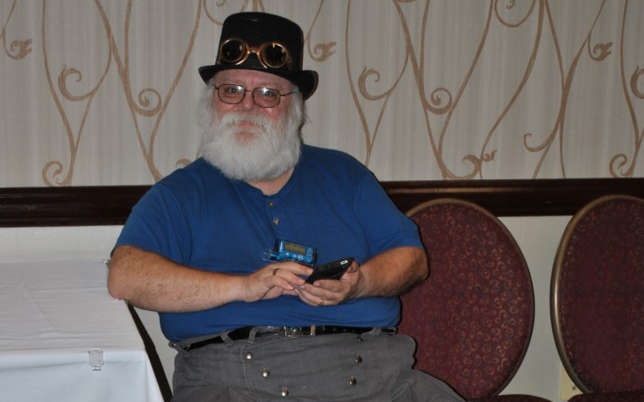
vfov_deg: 14.0
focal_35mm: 92
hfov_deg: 22.6
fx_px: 1615
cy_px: 395
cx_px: 322
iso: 200
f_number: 5.3
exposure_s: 1/60
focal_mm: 40
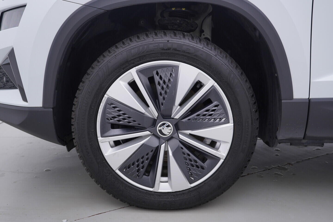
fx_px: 333
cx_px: 166
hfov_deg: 53.1
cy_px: 111
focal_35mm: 36
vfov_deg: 36.9
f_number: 3.5
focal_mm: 24
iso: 125
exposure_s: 1/60
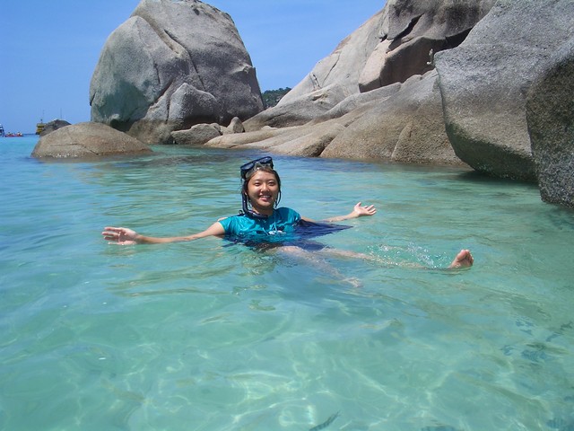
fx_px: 580
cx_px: 287
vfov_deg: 40.7
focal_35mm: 35
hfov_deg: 52.6
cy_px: 216
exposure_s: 1/640
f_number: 4.3
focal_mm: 5.8
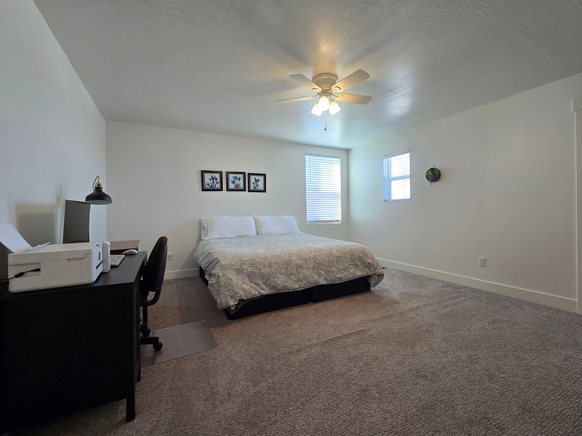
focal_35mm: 14
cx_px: 294
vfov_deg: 85.7
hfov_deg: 102.1
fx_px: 235
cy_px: 216
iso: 100
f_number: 2.2
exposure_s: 1/60
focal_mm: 2.2
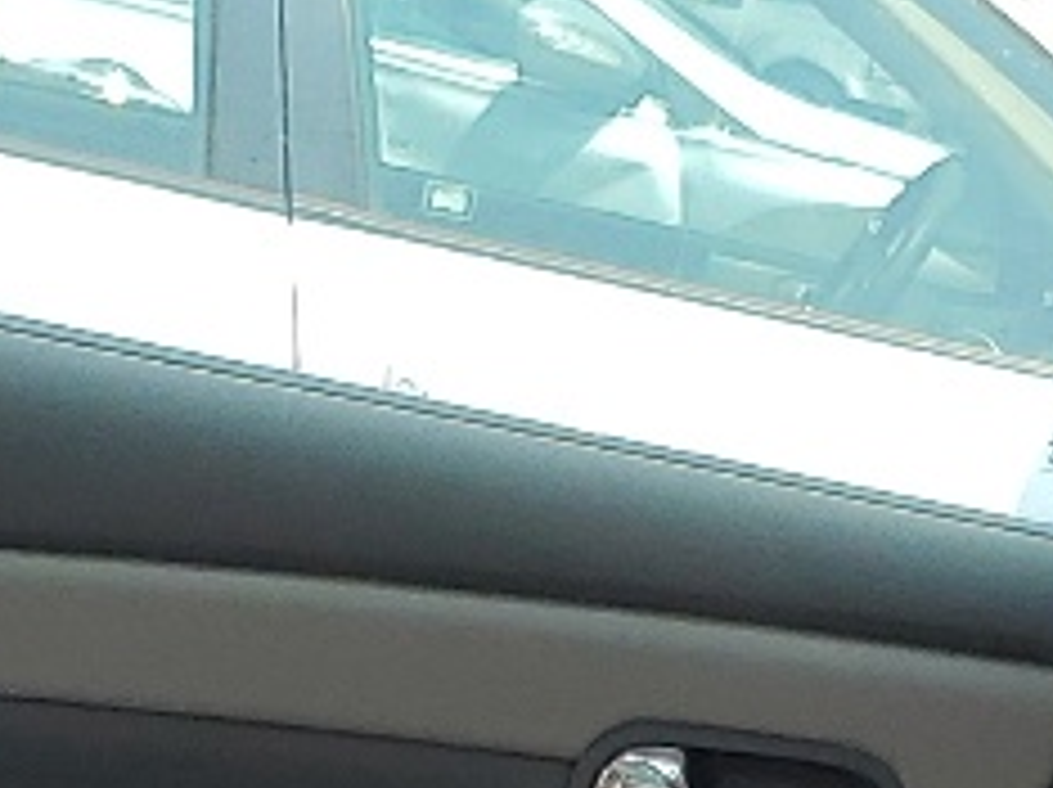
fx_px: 5409
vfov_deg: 7.8
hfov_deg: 11.0
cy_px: 1761
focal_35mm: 178
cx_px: 40
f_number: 1.5
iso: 50
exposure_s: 1/1111
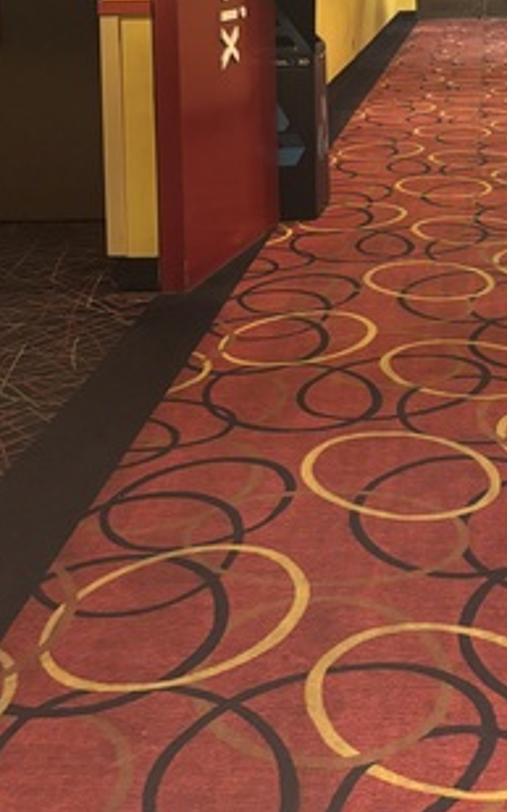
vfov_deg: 32.5
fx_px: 1261
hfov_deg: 22.3
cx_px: 444
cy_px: -18
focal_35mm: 57
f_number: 1.6
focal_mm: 5.96
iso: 640
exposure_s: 1/40
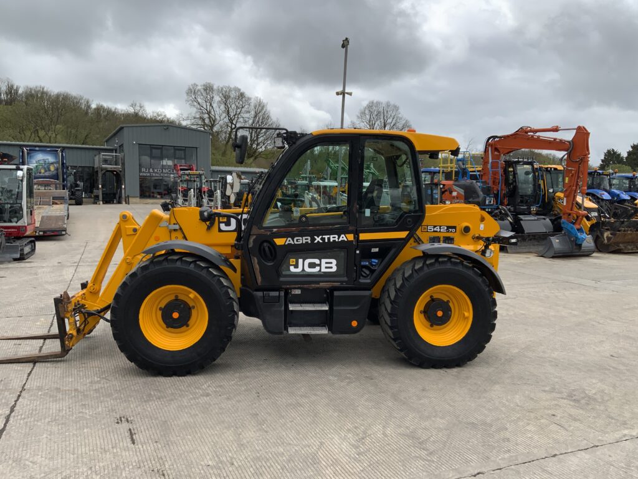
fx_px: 534
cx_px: 319
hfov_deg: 61.7
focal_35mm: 29
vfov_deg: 48.2
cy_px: 240
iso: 16
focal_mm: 3
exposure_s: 1/1577
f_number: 1.8
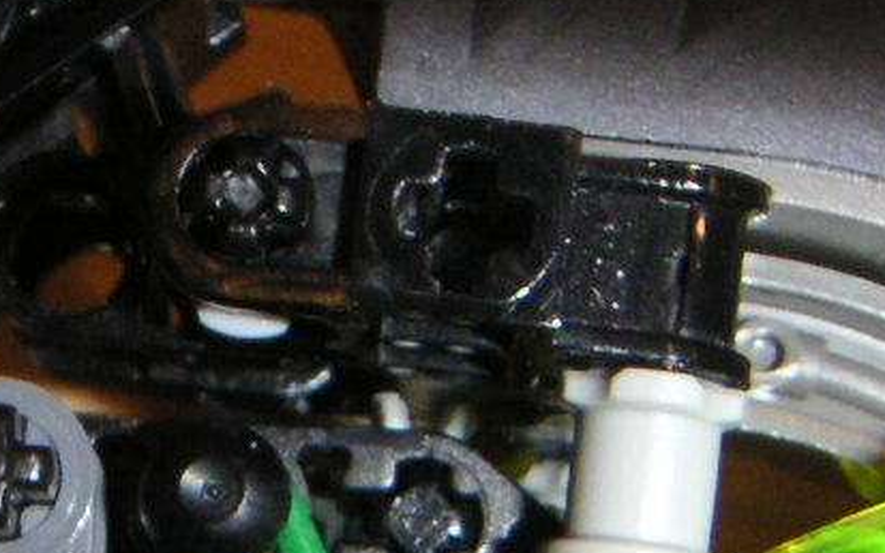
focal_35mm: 128
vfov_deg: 9.9
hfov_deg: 16.2
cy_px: 862
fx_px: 3087
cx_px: 139
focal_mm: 5.1
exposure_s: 1/45
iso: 200
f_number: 6.7
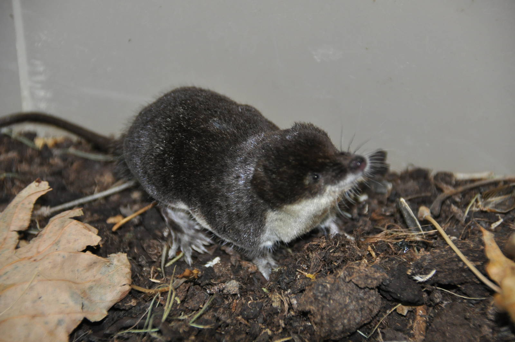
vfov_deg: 5.5
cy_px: 171
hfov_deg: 8.3
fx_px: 3537
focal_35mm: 248
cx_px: 258
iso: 1000
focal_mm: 165
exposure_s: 1/60
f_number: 5.6
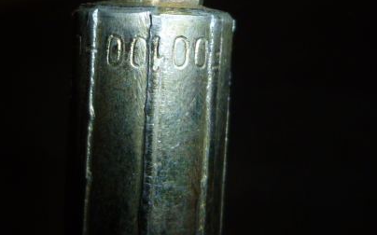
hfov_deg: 46.9
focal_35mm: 42
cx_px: 147
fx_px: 431
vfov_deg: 29.3
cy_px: 27
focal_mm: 4.5
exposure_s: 1/60
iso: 160
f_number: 3.1
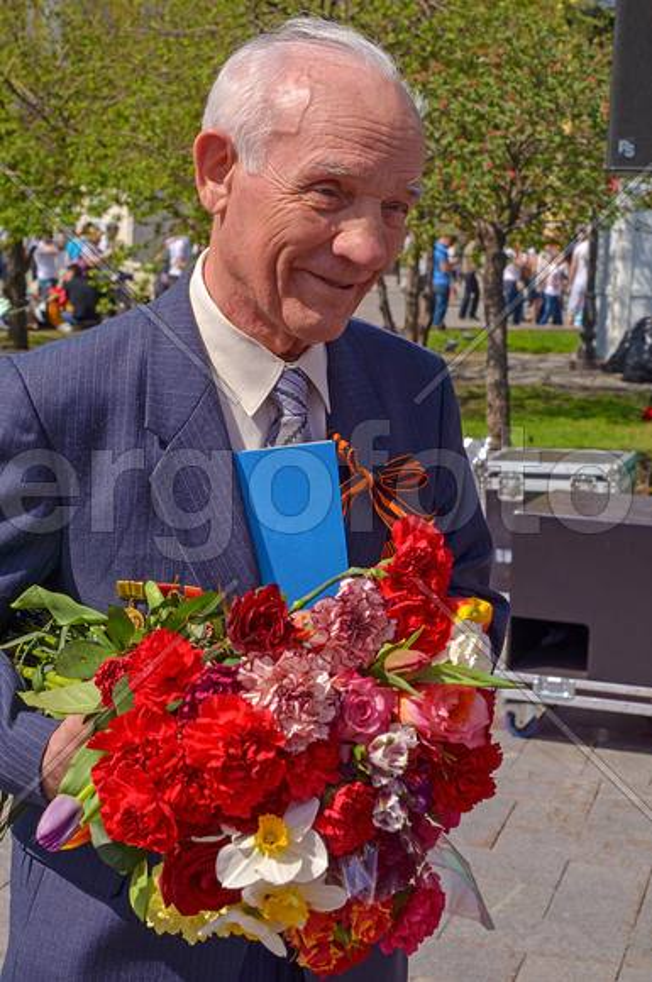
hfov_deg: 20.6
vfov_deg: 30.6
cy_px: 491
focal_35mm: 66
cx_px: 326
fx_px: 1798
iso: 100
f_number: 8
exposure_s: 1/350
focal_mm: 44
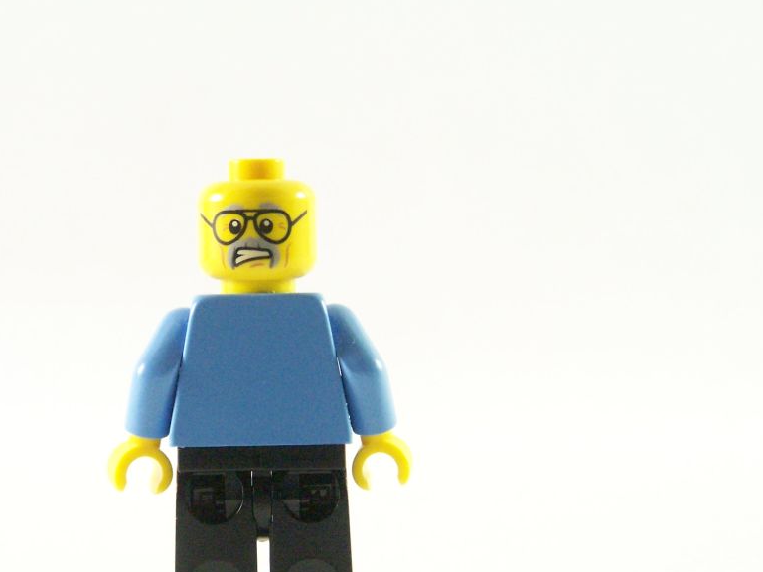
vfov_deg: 9.5
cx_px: 267
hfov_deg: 12.6
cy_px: 371
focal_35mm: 156
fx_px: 3439
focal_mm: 19.4
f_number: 3.6
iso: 400
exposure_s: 1/60
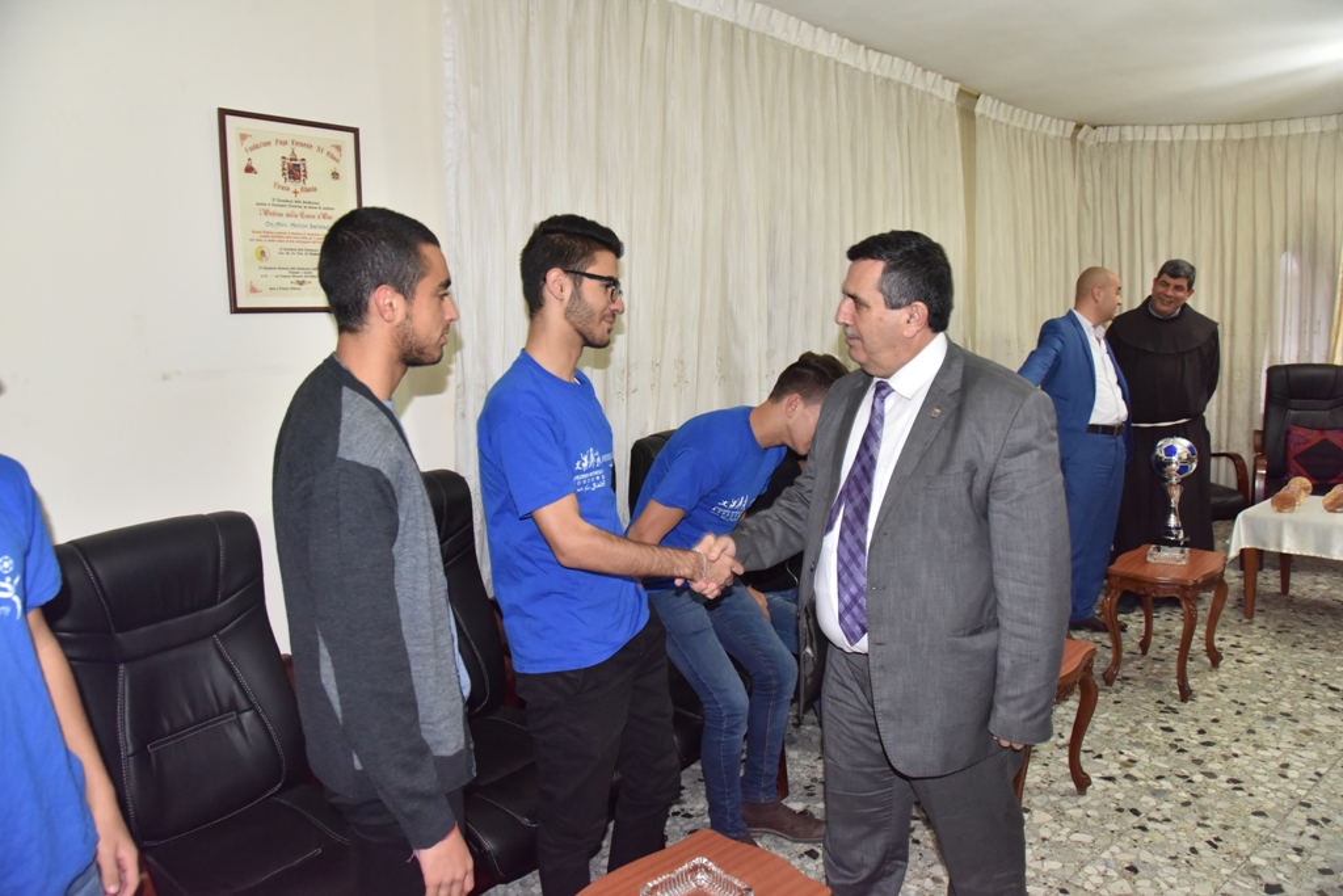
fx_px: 895
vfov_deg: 53.1
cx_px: 672
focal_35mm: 24
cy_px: 448
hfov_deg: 73.7
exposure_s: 1/60
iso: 2500
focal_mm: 24
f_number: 6.3
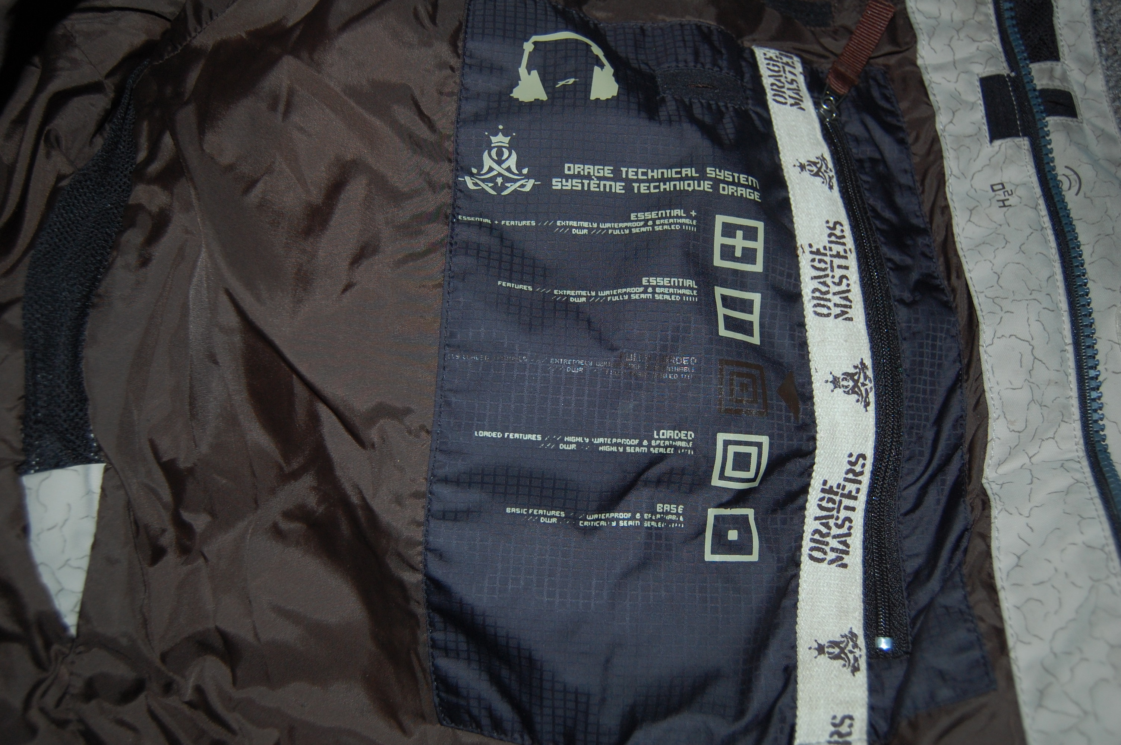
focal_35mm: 33
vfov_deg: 39.9
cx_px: 560
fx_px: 1027
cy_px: 372
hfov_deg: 57.3
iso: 400
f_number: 3.8
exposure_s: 1/60
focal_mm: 22
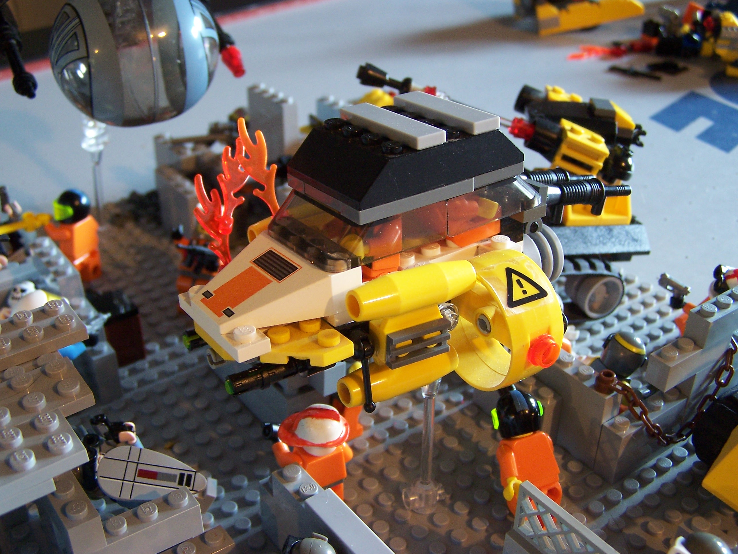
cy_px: 277
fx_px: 853
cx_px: 369
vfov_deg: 36.0
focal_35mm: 40
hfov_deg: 46.8
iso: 140
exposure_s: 1/8
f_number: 2.8
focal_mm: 6.7
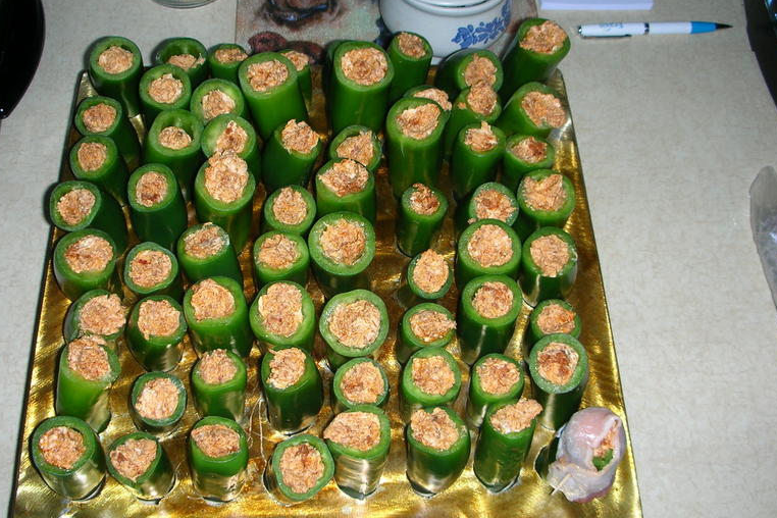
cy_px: 258
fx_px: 928
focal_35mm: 43
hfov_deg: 45.3
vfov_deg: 31.2
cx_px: 336
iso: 50
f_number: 3
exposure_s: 1/60.1
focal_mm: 5.8
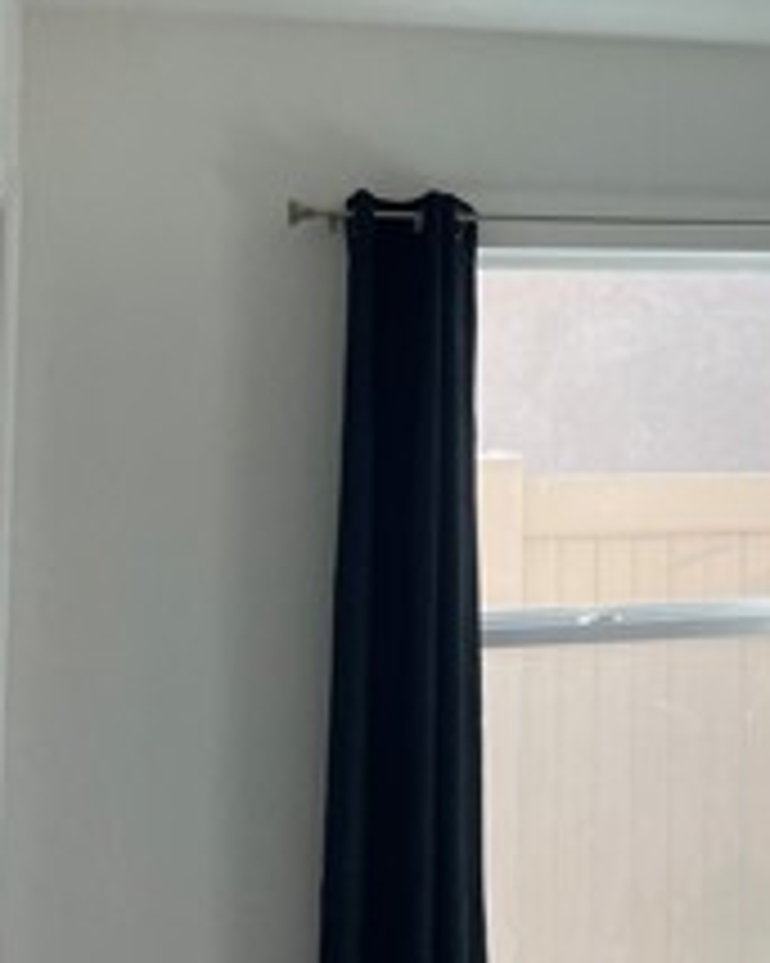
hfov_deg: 18.6
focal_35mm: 76
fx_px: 2167
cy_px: 243
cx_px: 1027
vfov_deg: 24.8
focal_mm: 4.2
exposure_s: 1/296
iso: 32
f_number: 1.6
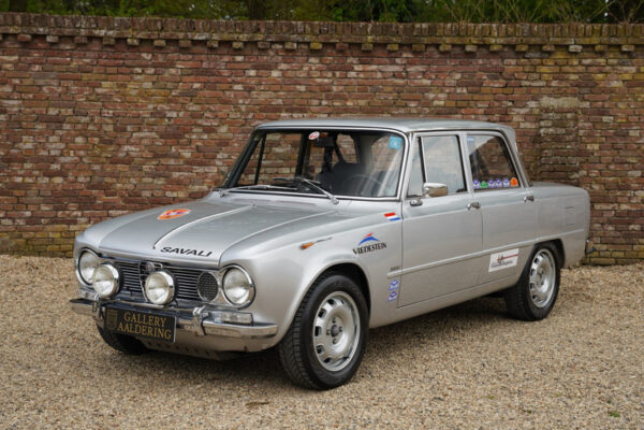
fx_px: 1066
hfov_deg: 33.6
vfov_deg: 22.8
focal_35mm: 60
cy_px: 215
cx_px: 322
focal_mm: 59.6
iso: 100
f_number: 6.3
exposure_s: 1/100
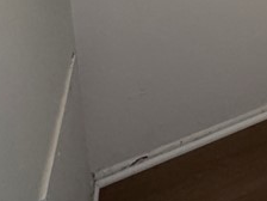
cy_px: -251
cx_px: 409
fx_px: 494
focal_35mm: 64
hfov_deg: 23.6
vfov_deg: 15.5
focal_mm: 2.22
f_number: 2.2
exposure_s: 1/120
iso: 250
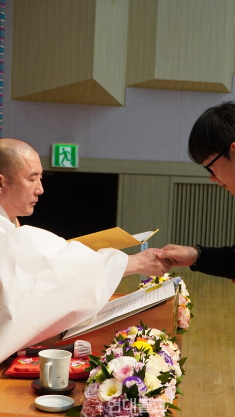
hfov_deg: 19.4
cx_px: 129
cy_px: 209
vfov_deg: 33.8
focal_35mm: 62
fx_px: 687
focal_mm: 26
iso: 1000
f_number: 4
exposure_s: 1/40
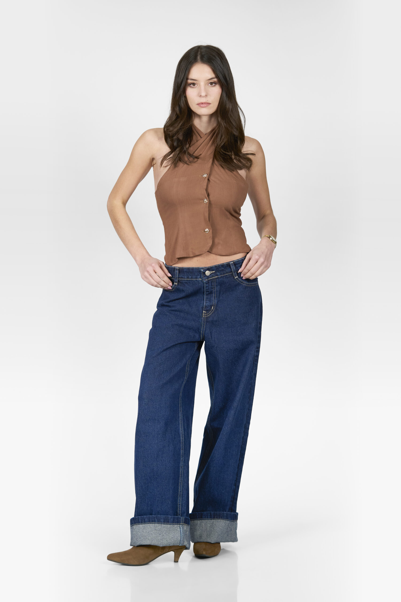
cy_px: 301
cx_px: 200
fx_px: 1503
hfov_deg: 15.2
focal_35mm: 90
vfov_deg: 22.6
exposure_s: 1/125
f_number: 4
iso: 640
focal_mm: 90
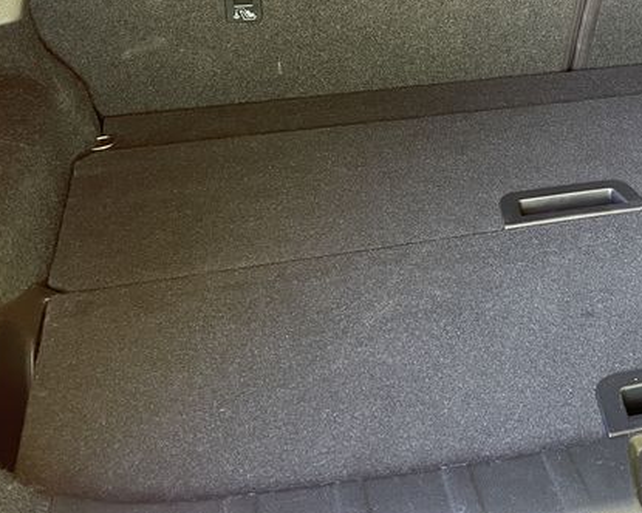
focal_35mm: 57
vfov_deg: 26.1
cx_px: 606
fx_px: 1083
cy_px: 88
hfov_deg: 31.1
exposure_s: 1/60
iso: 160
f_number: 1.6
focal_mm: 4.2
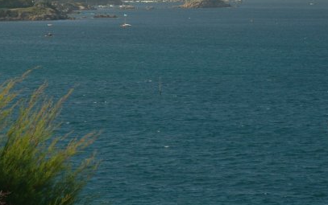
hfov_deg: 10.0
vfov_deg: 6.3
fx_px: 1878
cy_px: 26
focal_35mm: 210
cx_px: 203
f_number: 10
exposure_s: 1/60
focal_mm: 70
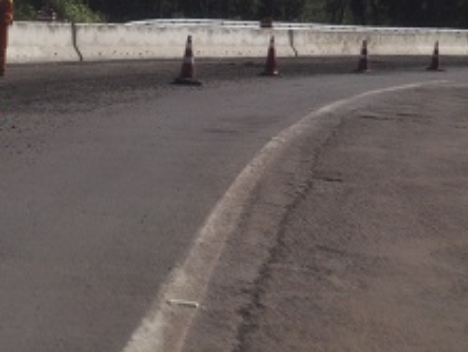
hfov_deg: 7.2
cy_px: 78
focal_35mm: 272
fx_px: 3681
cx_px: -160
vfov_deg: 5.5
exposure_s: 1/1250
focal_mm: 70
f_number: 5.3
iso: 640
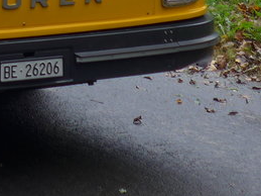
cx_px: -54
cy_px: -235
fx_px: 1364
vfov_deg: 7.7
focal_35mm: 181
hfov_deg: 10.7
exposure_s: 1/125
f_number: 2.8
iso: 80
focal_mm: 8
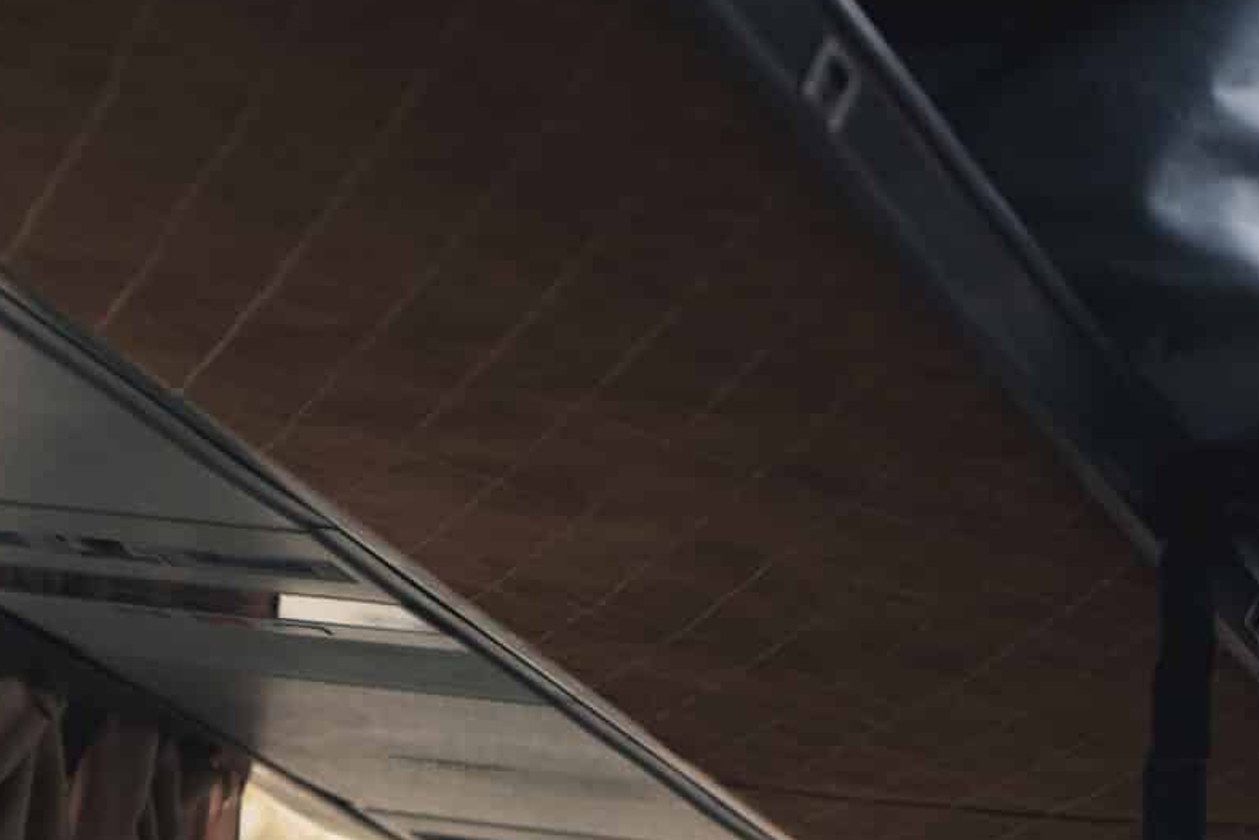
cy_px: 1114
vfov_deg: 7.0
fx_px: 6822
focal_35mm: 195
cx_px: 1053
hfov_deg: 10.5
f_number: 3.5
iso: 320
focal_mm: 60
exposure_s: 1/250
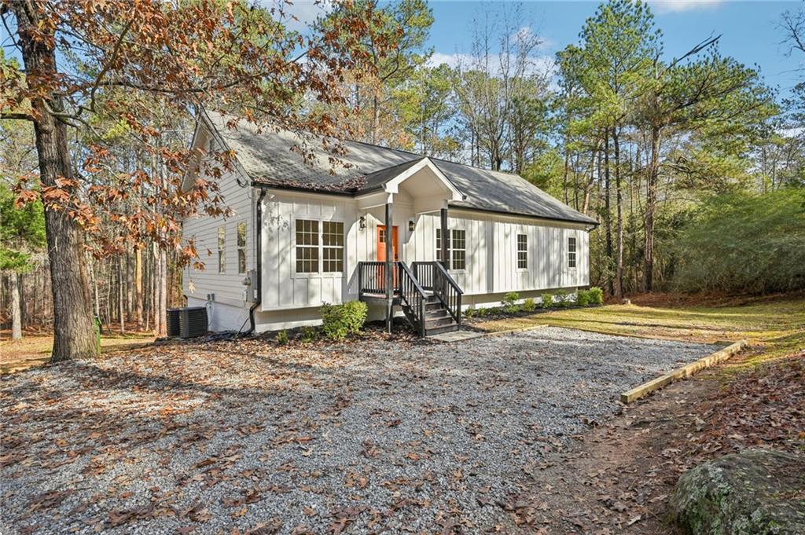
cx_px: 402
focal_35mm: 18
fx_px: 413
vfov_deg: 65.9
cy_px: 268
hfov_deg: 88.5
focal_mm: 18.5
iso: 100
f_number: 8
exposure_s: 1/125
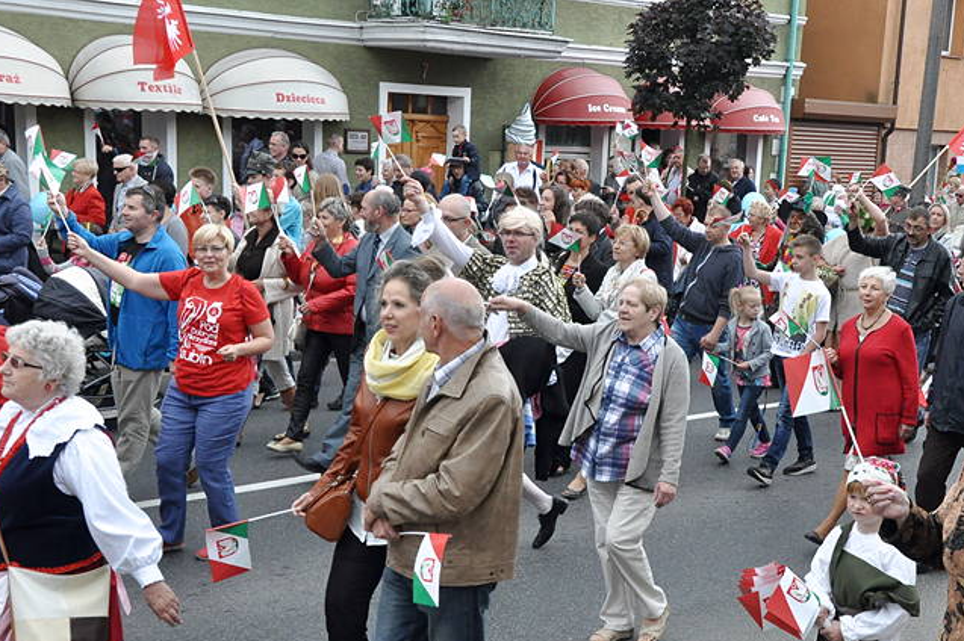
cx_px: 575
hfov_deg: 38.1
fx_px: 1392
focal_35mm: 52
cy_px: 426
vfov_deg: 25.8
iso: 1250
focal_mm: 26
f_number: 9
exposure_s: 1/500
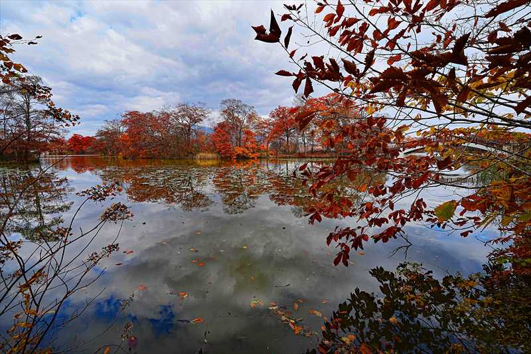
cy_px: 177
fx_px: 236
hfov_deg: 96.7
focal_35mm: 16
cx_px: 266
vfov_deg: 73.7
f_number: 8
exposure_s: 1/160
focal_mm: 16
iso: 100
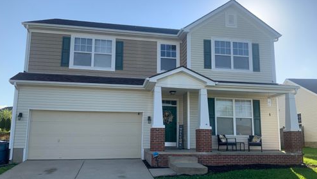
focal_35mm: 32
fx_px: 269
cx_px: 158
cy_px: 98
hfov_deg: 61.0
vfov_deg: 36.7
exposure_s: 1/1451
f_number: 1.8
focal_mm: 3
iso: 16
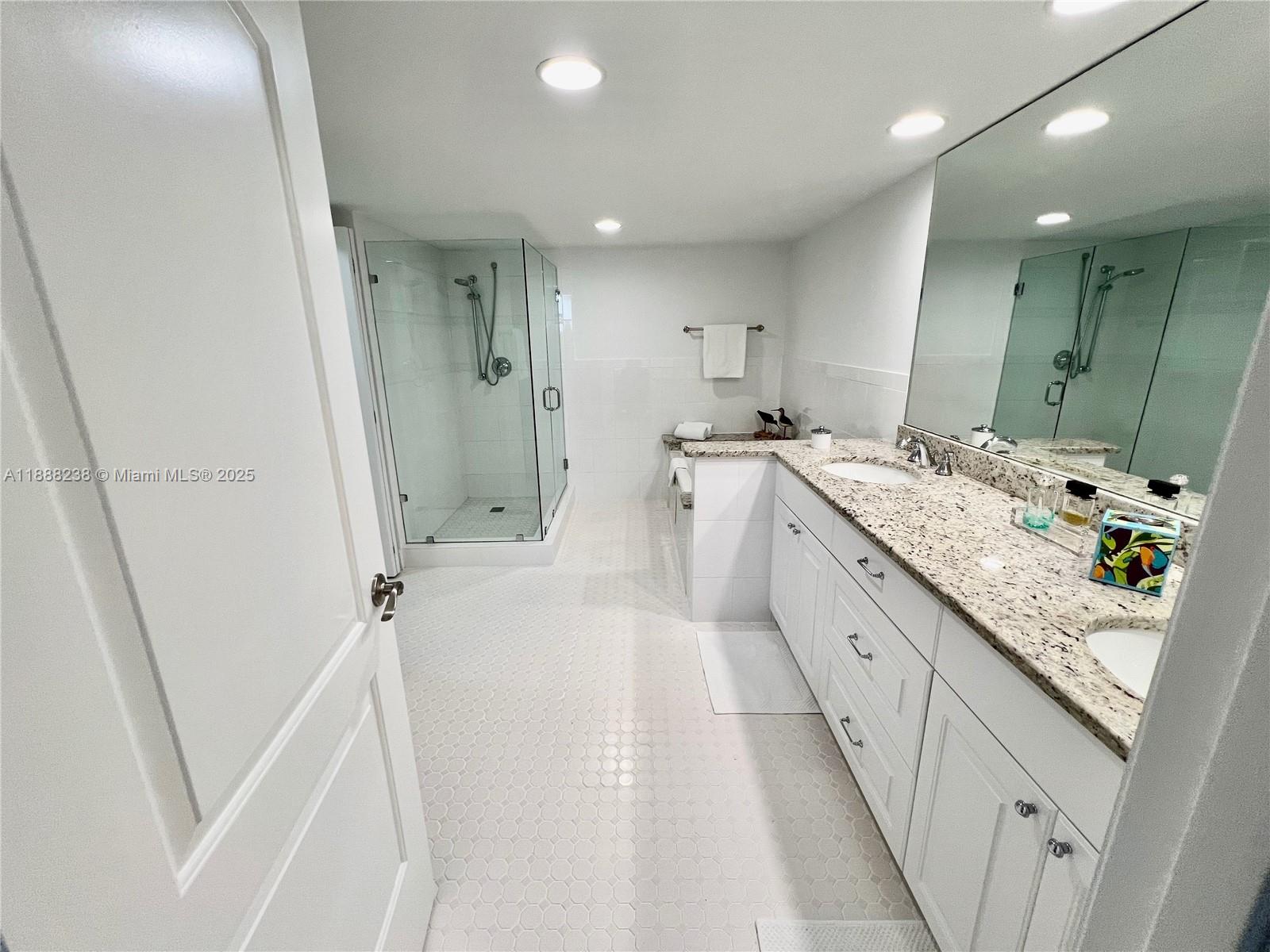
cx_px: 635
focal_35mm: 13
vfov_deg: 89.9
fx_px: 477
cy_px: 476
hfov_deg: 106.2
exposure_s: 1/120
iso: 100
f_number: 1.8
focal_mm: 1.57
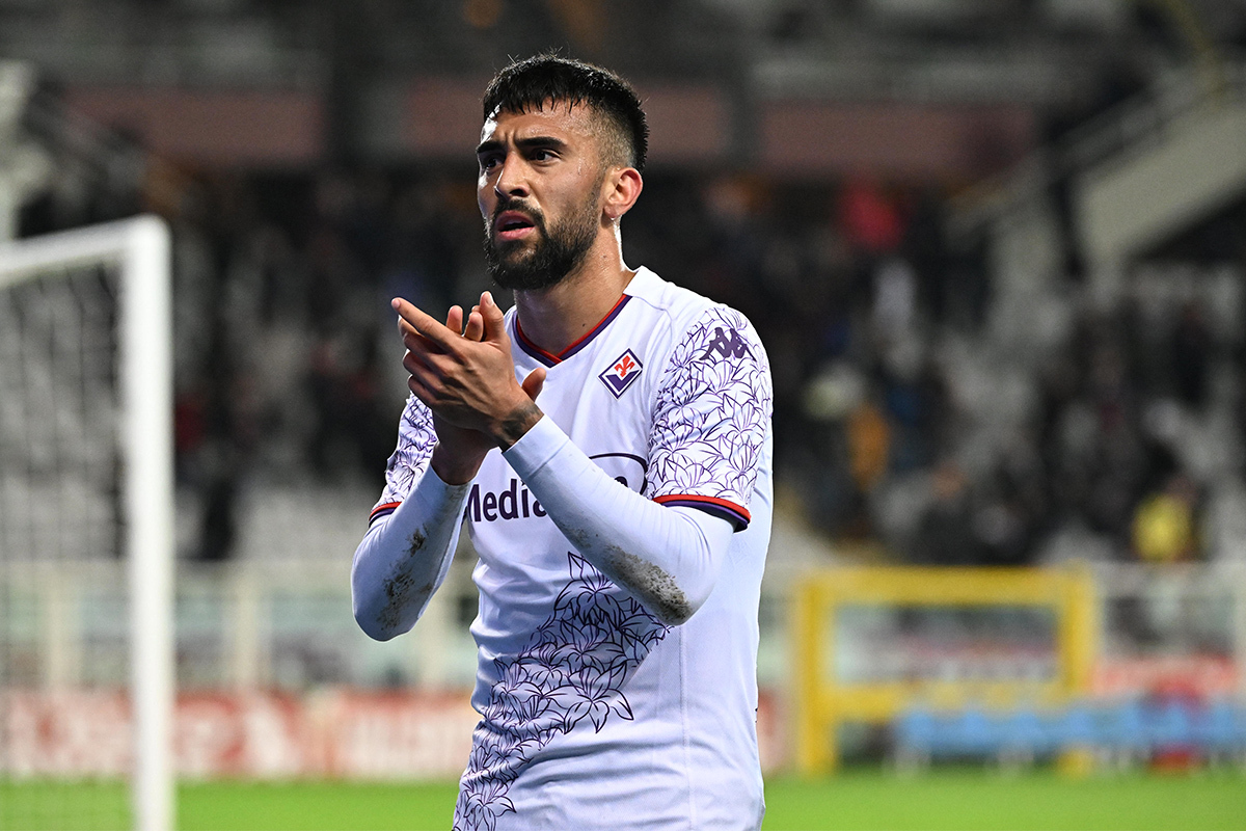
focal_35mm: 195
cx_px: 623
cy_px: 416
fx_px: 6749
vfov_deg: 7.0
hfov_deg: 10.5
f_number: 4
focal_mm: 195
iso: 5000
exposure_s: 1/1000
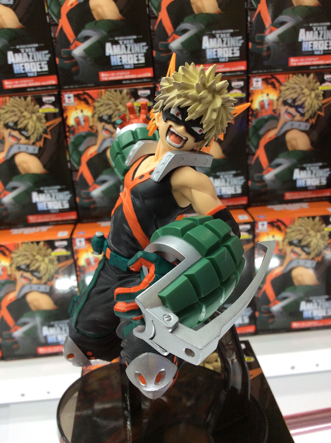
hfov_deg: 44.1
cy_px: 222
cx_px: 166
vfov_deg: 56.9
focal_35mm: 32
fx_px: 409
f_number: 2.4
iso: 50
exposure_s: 1/120
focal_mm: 3.3
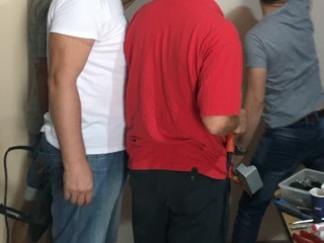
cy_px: 11
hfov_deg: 32.4
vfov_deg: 24.3
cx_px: 257
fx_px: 543
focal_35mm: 58
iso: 200
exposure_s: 1/33
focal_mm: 4.15
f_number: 2.2
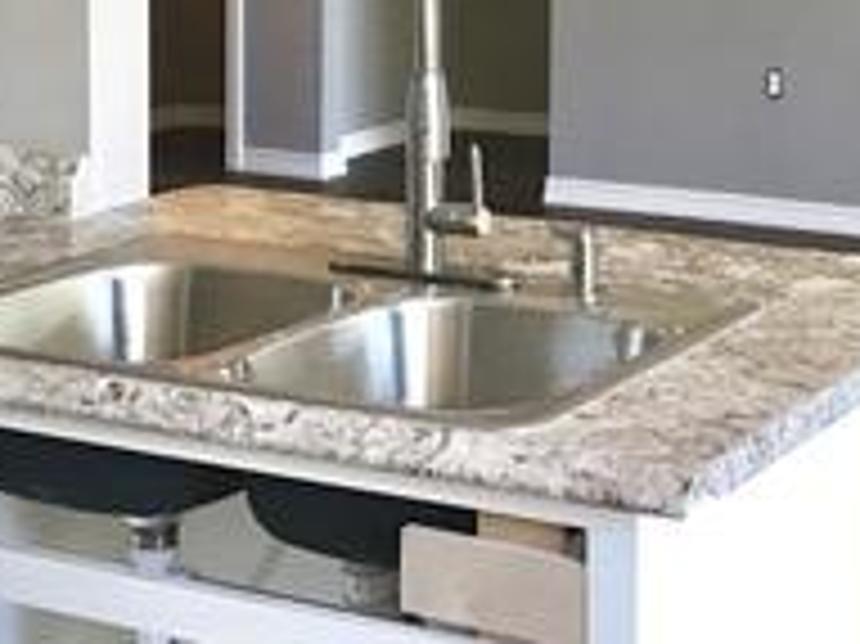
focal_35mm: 94
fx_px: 2334
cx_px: 617
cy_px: -149
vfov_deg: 15.1
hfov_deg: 20.8
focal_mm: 3.99
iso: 32
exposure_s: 1/30
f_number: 1.8
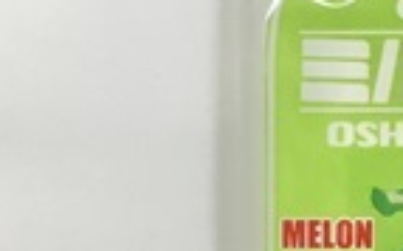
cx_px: 578
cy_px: 180
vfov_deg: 8.9
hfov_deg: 13.5
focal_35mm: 147
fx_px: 1613
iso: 64
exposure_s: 1/33
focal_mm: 3.3
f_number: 2.4
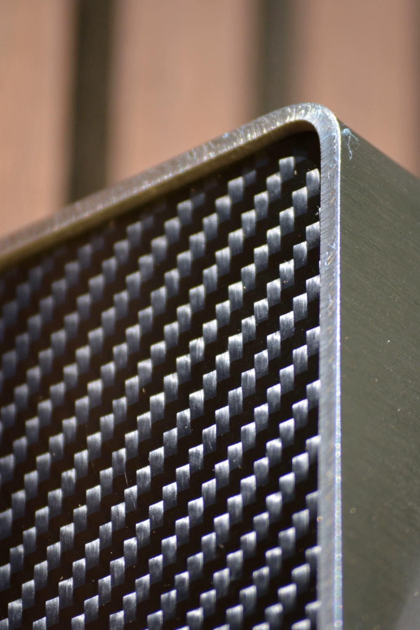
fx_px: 3937
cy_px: 315
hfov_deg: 6.1
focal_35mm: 225
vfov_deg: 9.1
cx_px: 210
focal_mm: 150
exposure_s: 1/500
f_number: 5.3
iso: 400
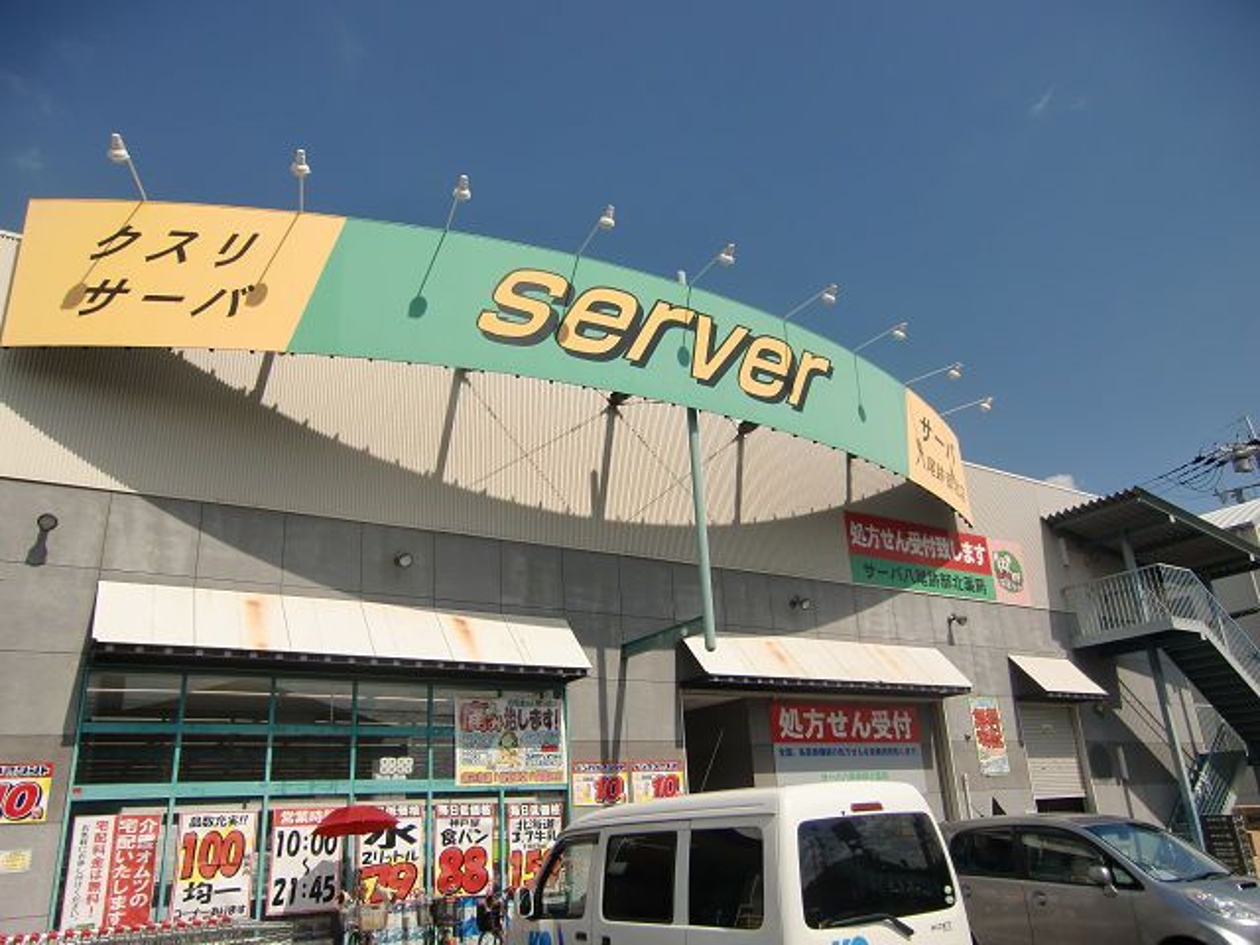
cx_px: 630
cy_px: 472
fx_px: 874
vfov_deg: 56.8
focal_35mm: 24
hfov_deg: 71.6
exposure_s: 1/320
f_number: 7.5
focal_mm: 4.3
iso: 64
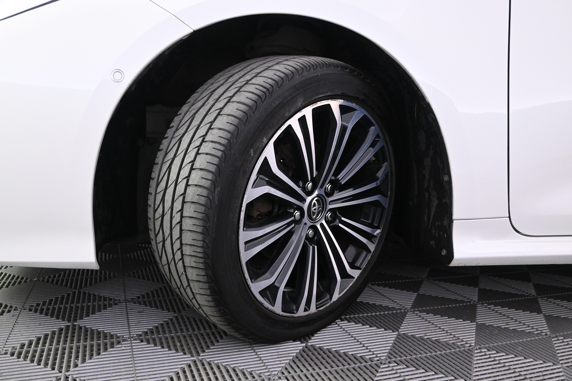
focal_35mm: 29
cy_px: 190
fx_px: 465
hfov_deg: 63.2
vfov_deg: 44.6
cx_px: 286
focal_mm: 19.5
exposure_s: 1/60
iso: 2500
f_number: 4
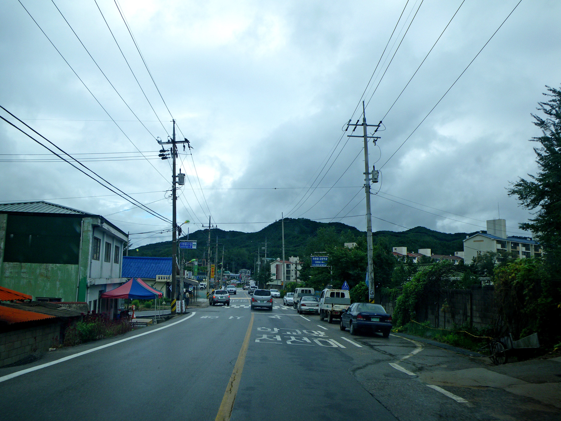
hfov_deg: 63.4
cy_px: 210
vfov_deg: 49.7
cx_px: 280
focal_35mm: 28
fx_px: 454
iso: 50
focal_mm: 5
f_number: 4.2
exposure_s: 1/320
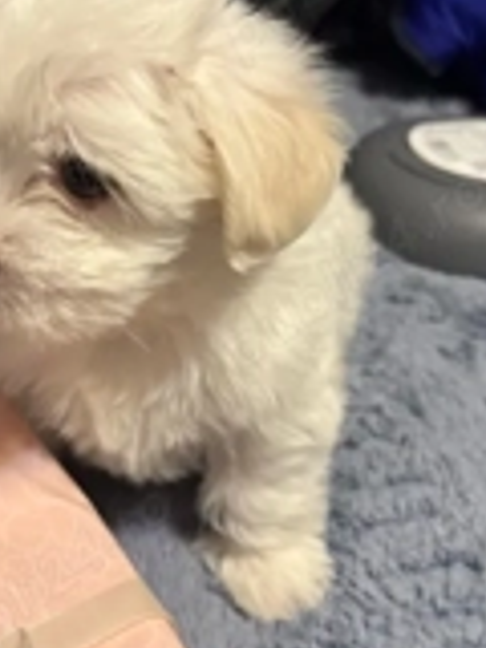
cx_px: 122
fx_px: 1123
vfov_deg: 32.2
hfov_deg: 24.2
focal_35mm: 60
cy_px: 320
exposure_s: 1/50
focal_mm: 6.76
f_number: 1.78
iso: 640
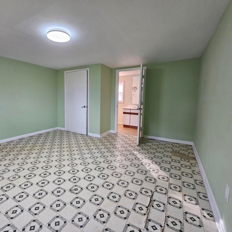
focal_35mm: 16
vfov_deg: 87.4
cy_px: 113
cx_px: 92
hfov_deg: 86.3
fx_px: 121
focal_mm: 2.2
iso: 200
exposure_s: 1/60
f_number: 2.2
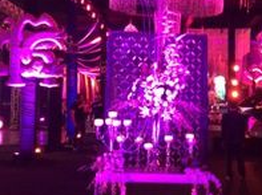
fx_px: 446
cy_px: 94
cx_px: 192
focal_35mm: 59
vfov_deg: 24.7
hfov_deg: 32.2
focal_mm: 4.15
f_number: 2.2
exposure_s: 1/24
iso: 320
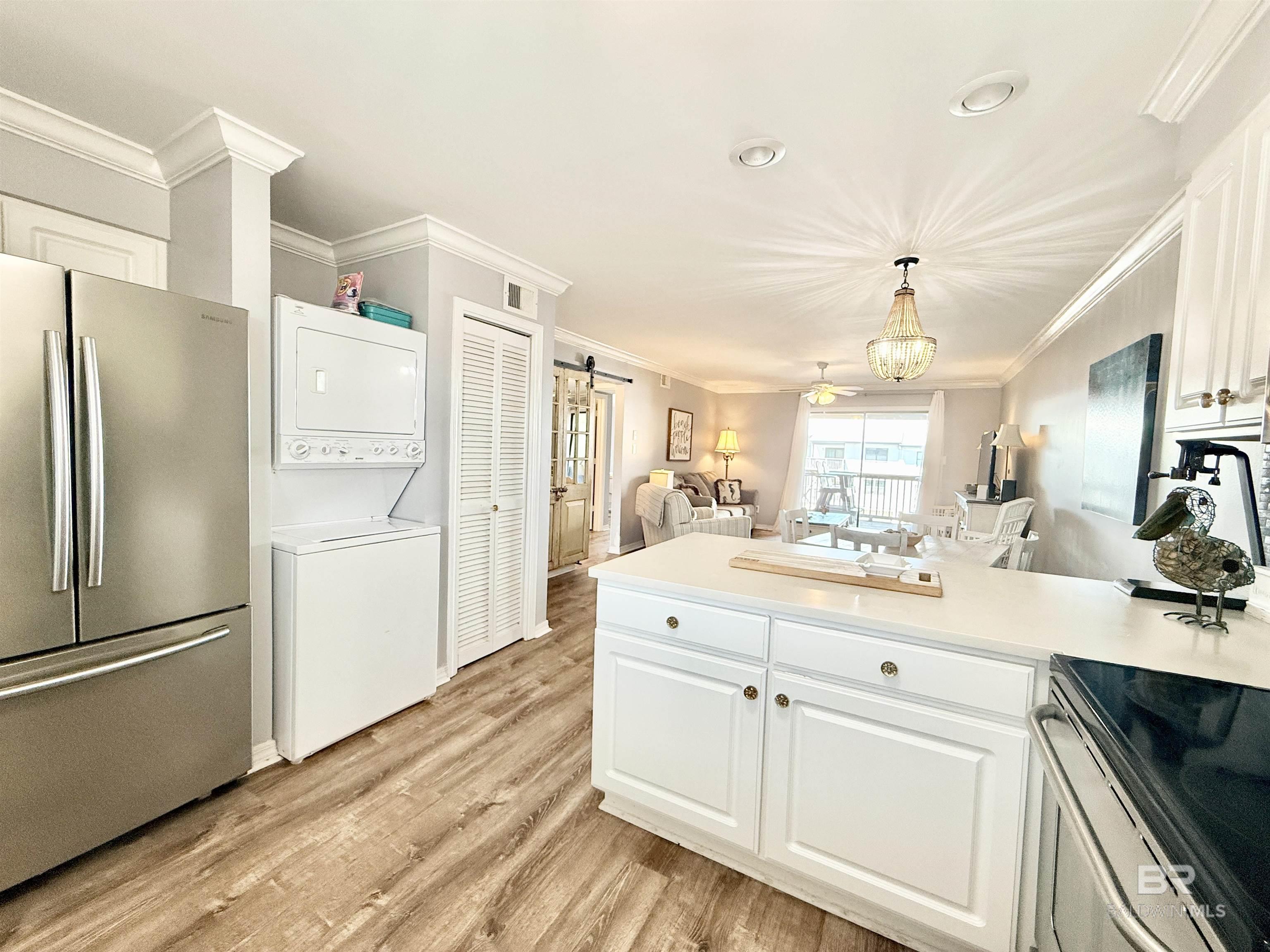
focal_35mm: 14
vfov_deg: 85.7
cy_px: 476
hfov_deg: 102.1
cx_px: 635
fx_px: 514
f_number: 2.2
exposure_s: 1/120
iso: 200
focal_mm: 2.22
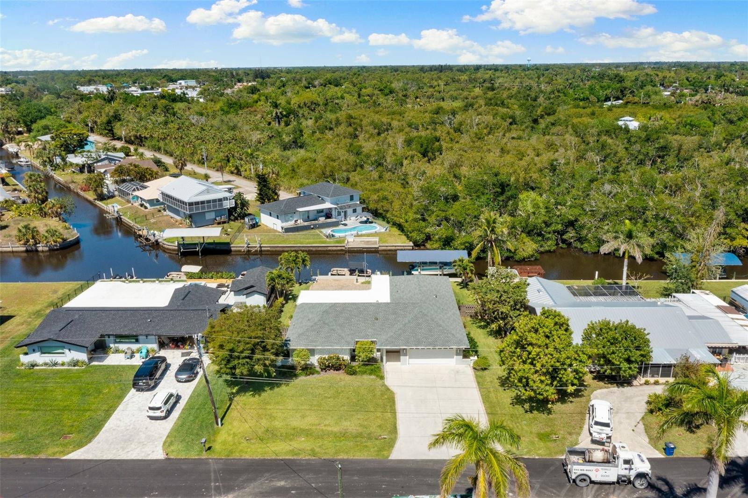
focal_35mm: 28
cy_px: 249
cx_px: 374
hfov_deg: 65.5
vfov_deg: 46.4
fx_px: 581
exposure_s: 1/320
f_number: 9
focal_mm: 10.26
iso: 200
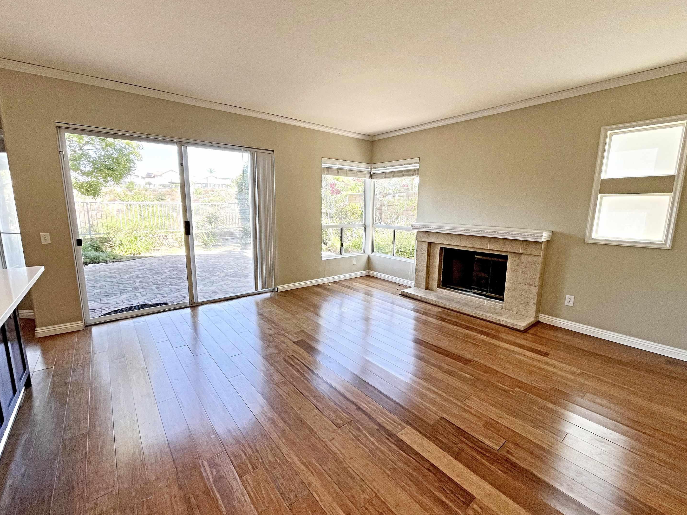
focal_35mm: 14
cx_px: 353
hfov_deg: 102.0
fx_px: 278
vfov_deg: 85.7
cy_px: 253
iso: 64
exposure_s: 1/99
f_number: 2.4
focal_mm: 1.54
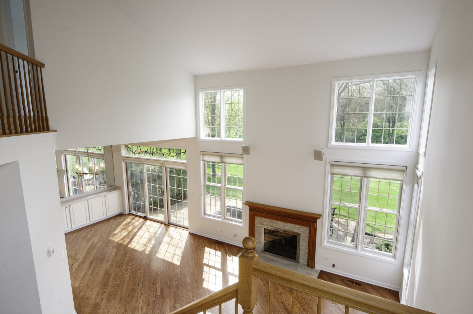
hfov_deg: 85.5
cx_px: 236
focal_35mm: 20
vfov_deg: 63.1
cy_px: 157
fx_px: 256
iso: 320
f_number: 9
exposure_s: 1/250
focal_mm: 13
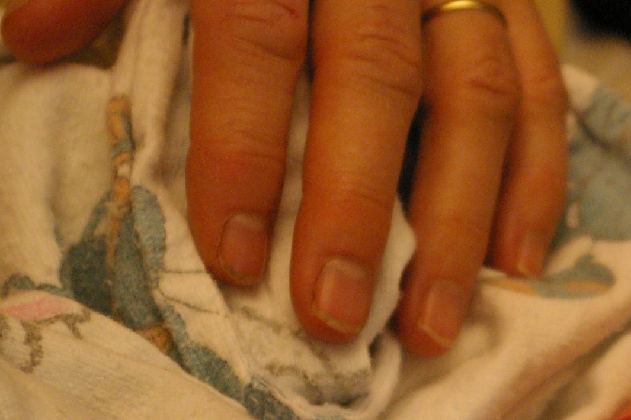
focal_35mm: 169
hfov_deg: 12.0
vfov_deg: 8.1
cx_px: 630
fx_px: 2962
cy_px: 419
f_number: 5.6
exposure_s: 1/20
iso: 1600
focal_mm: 50
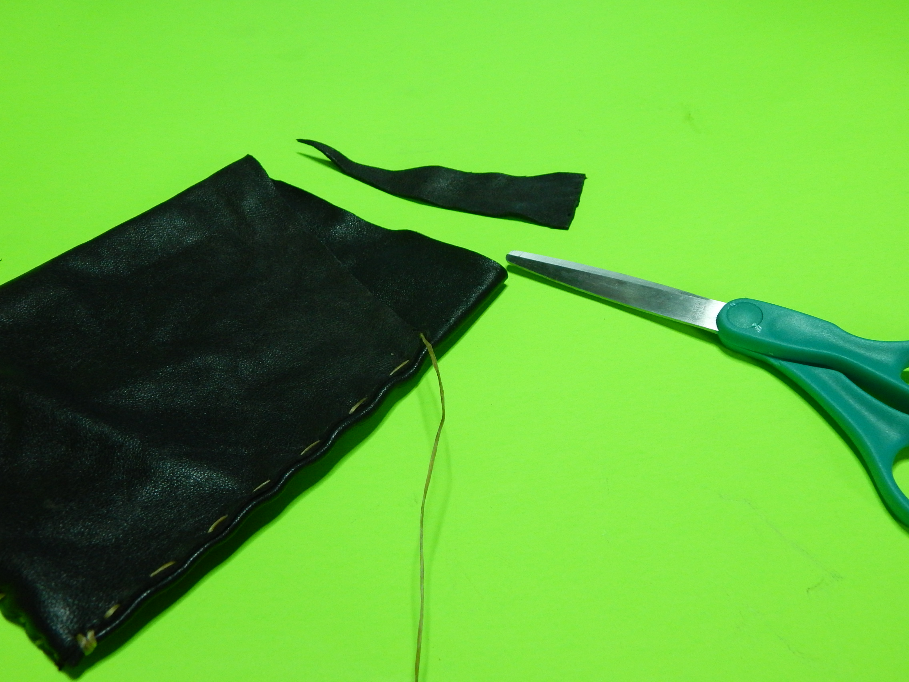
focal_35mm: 34
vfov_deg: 41.8
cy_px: 341
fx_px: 893
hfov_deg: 54.0
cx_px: 454
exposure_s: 1/50
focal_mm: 6.1
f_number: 3.3
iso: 400
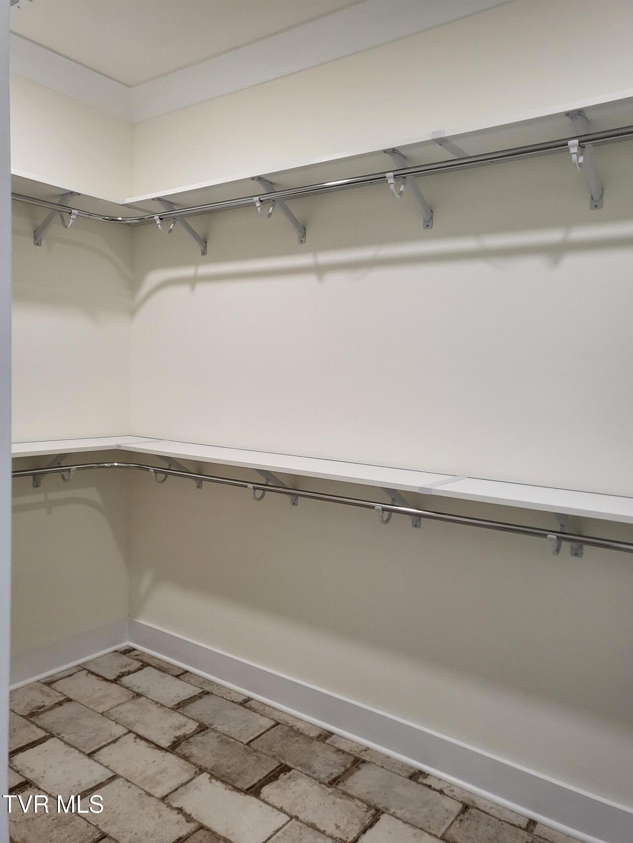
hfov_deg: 53.1
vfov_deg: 67.3
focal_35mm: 26
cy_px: 422
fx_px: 634
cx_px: 316
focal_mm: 4.25
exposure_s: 1/120
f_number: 1.8
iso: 200
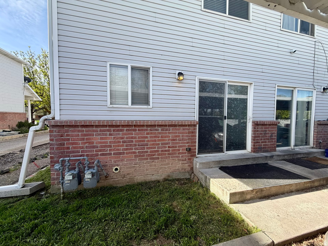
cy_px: 123
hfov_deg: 102.1
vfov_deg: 85.7
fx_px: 133
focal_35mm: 14
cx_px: 164
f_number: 2.2
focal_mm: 2.22
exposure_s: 1/545
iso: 40
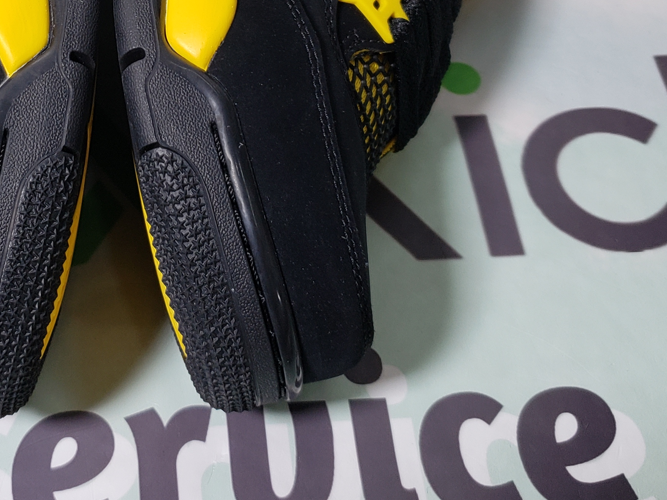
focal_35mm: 60
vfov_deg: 23.2
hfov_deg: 31.1
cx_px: 103
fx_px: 1156
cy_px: -19
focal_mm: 4.3
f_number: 1.5
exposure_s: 1/318
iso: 50
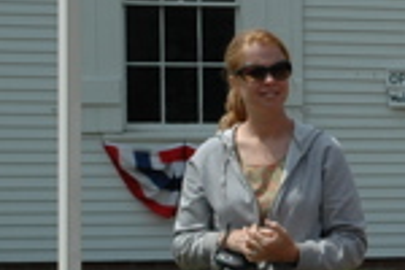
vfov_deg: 5.6
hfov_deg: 8.2
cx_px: 732
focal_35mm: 243
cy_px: 244
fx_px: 2734
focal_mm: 38
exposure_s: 1/400
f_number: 10
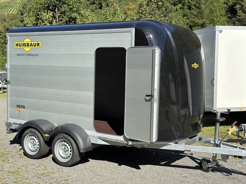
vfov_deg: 30.3
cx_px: 123
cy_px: 92
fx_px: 341
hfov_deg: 39.7
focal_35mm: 48
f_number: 1.78
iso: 80
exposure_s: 1/3367
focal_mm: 6.86
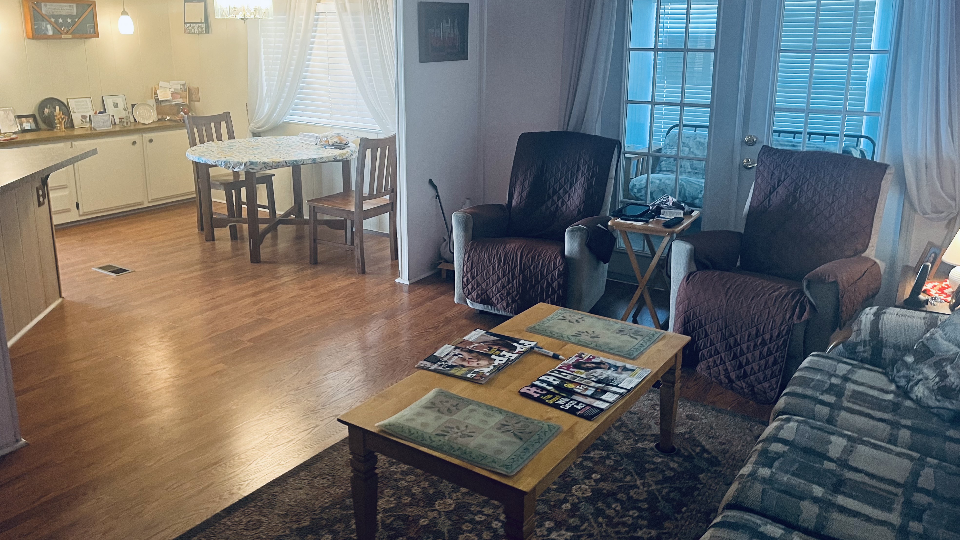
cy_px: 210
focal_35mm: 29
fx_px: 738
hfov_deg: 66.1
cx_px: 472
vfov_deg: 40.0
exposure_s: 1/60
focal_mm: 5.1
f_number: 1.6
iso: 100
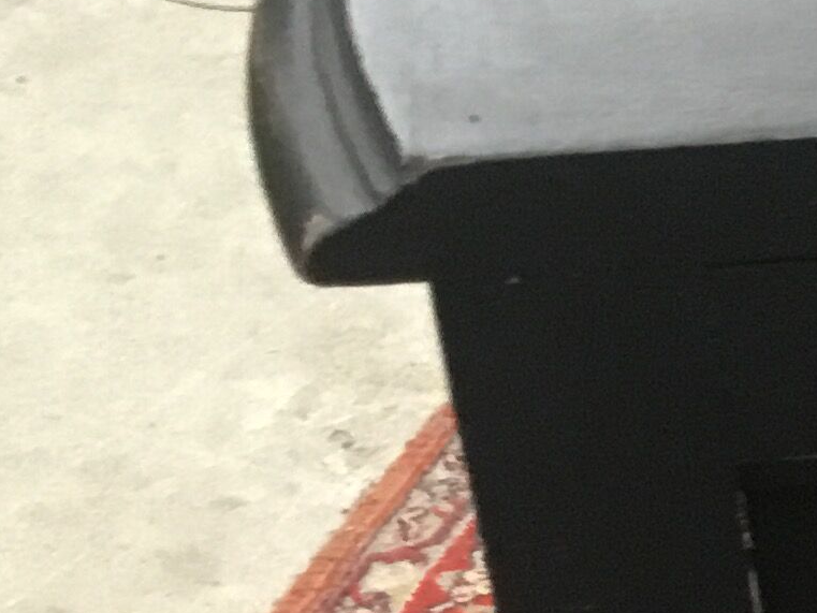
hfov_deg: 13.2
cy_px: 920
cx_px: 1544
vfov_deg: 10.7
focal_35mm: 133
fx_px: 3140
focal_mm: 3.3
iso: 200
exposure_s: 1/20
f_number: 2.4
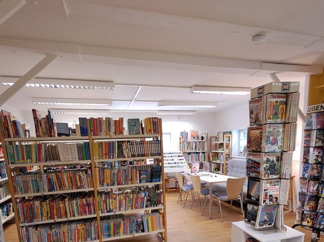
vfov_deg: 60.0
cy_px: 181
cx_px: 171
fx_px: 196
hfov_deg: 78.9
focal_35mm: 21
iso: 250
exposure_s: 1/50
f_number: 2.2
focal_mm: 1.42
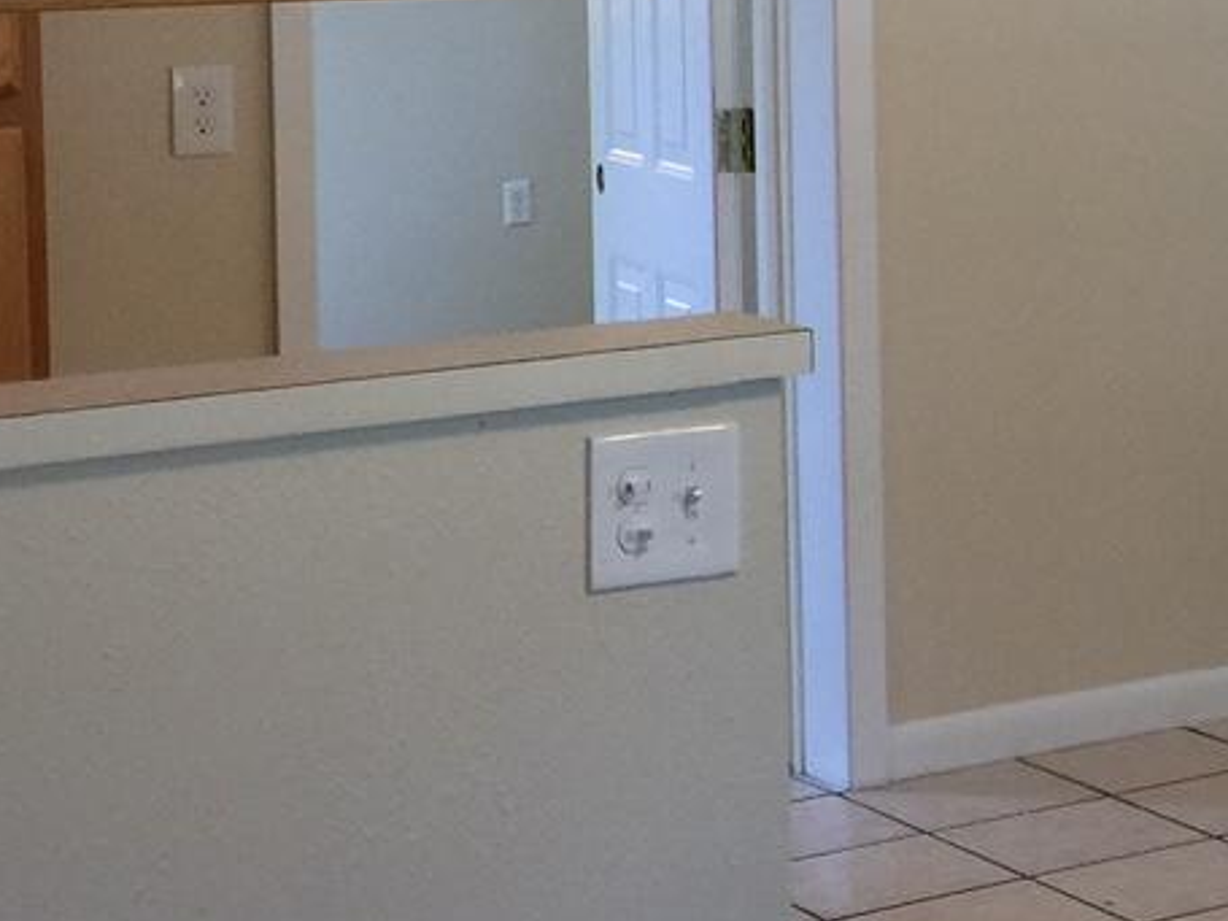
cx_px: 1684
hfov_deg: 17.5
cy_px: -32
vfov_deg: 14.0
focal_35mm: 104
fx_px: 3688
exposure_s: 1/30
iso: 50
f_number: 2.2
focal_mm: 4.15
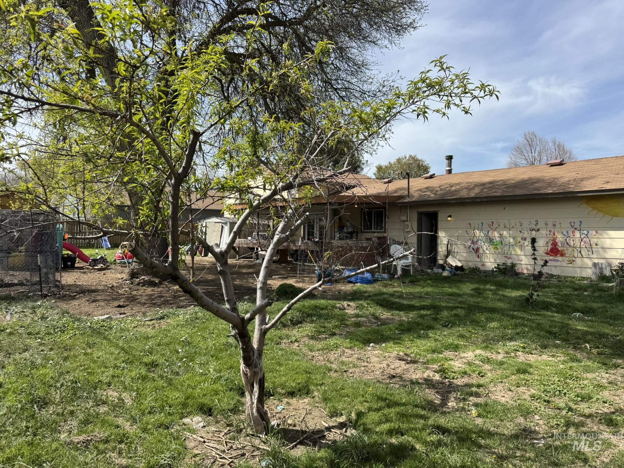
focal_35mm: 24
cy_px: 234
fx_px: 433
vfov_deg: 56.8
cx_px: 312
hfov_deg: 71.6
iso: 80
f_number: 1.78
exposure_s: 1/3096
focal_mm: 6.76
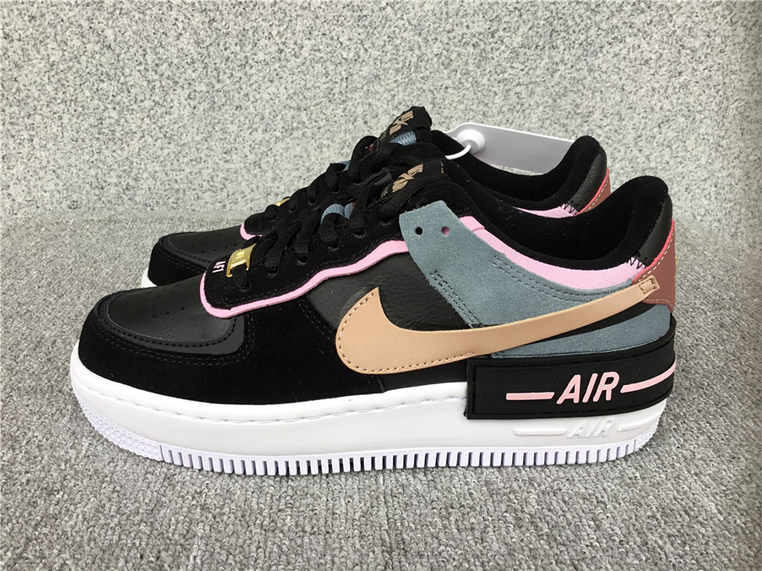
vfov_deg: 45.4
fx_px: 682
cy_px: 286
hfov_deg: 58.4
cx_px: 381
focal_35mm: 31
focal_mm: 3.3
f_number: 2.4
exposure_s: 1/50
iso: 25
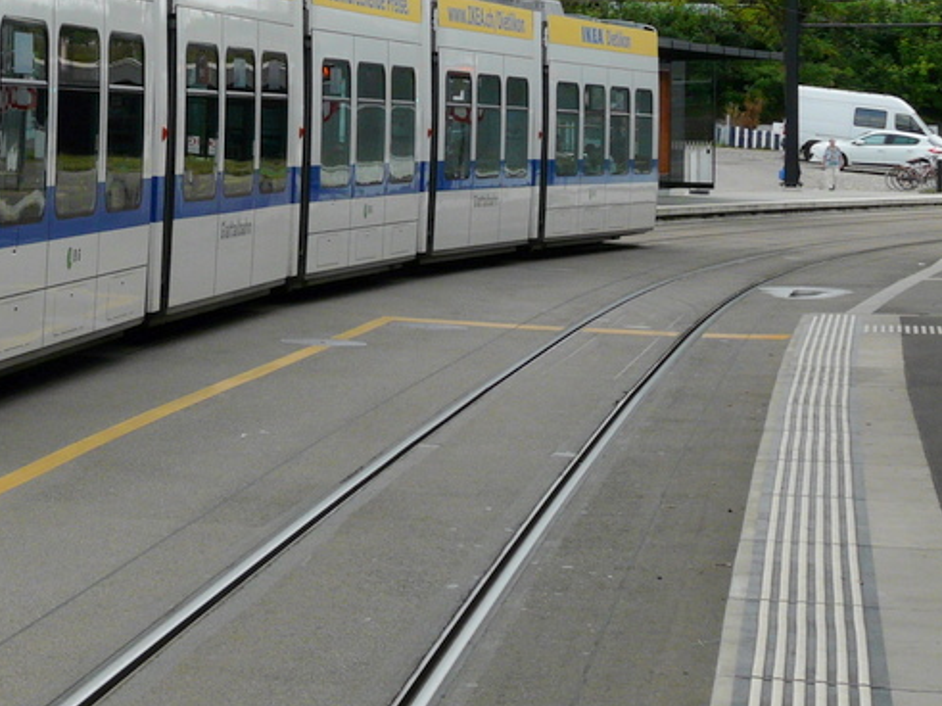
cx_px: -10
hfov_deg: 17.2
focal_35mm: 112
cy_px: 65
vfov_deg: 13.1
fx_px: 3047
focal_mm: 9
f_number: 5.6
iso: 100
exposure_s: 1/250
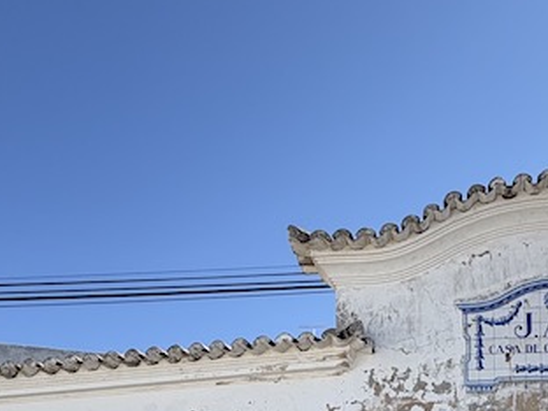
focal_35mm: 46
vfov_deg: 25.4
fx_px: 728
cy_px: 581
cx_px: 457
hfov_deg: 39.2
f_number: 2.2
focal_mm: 2.22
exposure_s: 1/1506
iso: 40
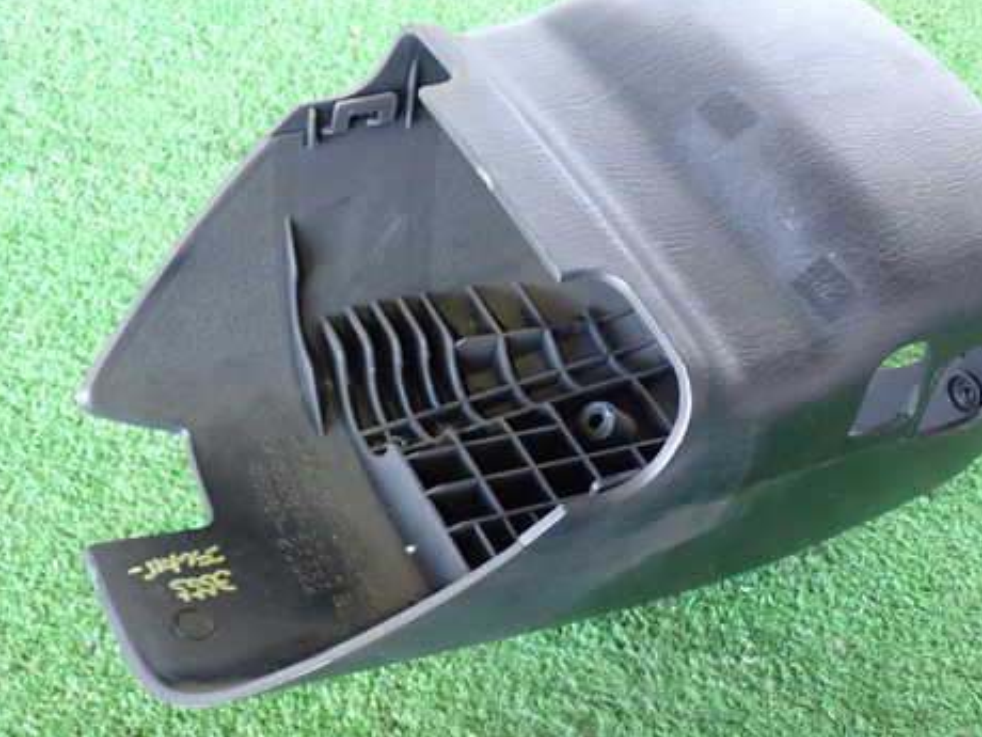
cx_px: 564
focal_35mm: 47
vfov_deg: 30.9
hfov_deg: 40.3
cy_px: 335
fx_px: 1333
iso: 800
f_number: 2.5
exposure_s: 1/40
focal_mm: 6.37
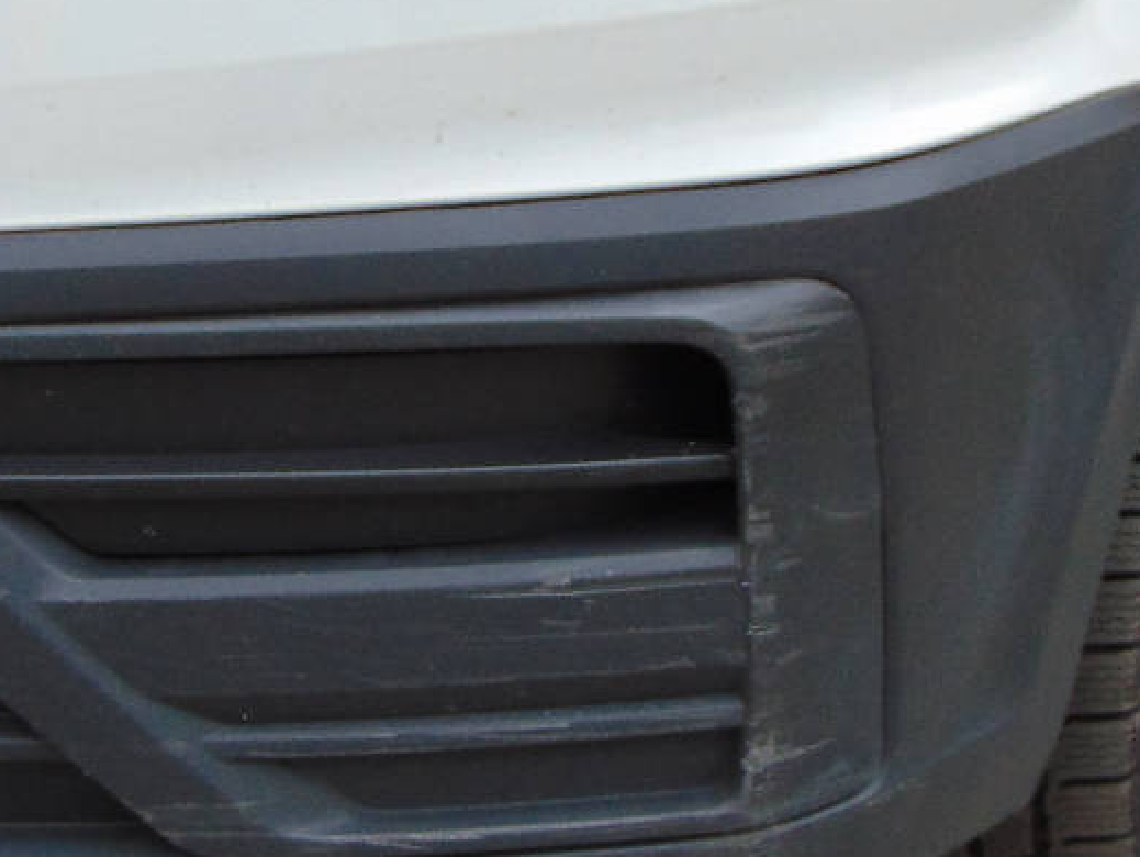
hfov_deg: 24.9
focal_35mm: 77
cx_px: 239
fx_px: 2538
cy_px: 530
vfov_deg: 19.1
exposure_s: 1/60
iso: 80
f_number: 3
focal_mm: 4.5
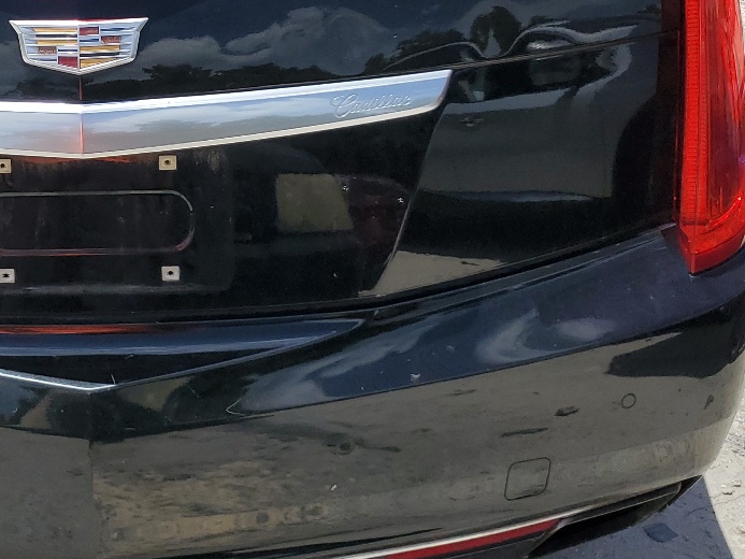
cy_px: 73
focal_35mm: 60
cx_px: 80
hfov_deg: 30.8
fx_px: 1292
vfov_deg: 23.9
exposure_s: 1/5000
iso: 50
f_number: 1.5
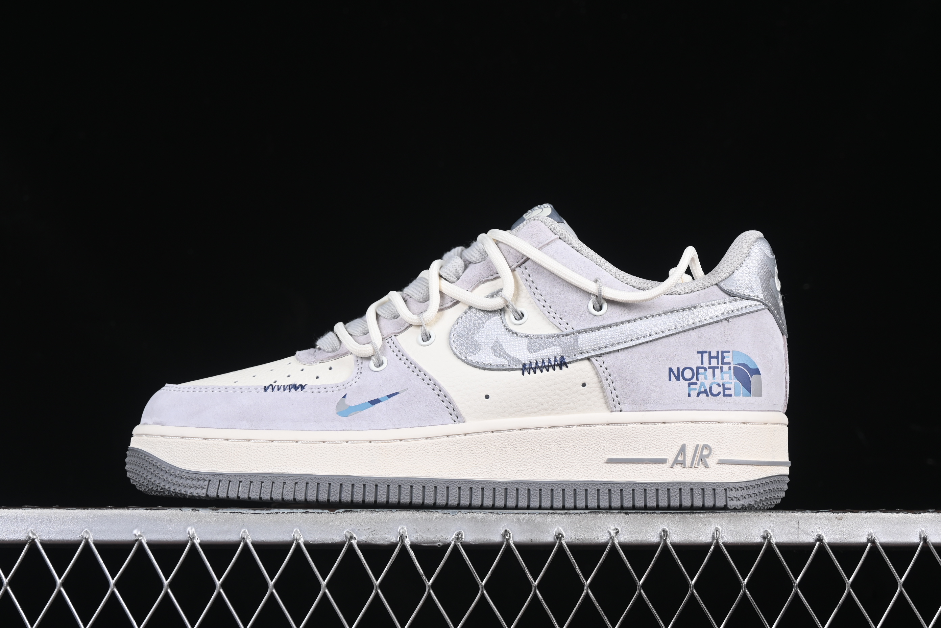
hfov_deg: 27.0
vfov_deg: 18.2
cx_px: 470
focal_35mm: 75
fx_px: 1960
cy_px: 314
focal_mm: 50
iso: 160
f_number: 8
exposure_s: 1/80
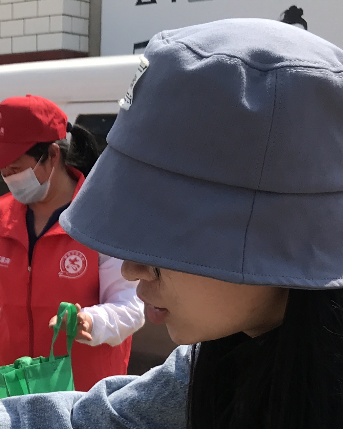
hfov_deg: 17.1
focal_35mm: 87
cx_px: -34
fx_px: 1104
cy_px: 509
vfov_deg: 20.6
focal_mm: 3.99
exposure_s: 1/1650
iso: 20
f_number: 1.8
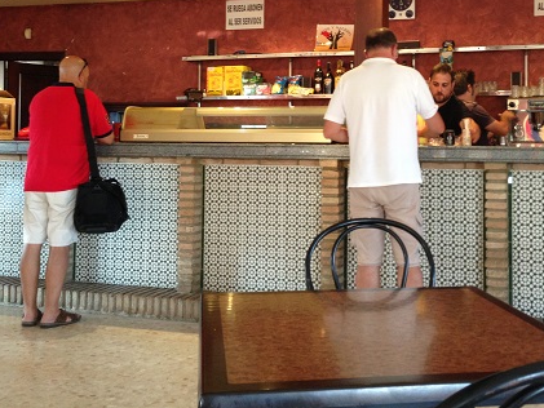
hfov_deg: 40.2
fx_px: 739
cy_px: 119
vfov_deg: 30.5
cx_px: 335
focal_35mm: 47
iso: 125
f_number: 2.4
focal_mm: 4.13
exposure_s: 1/20
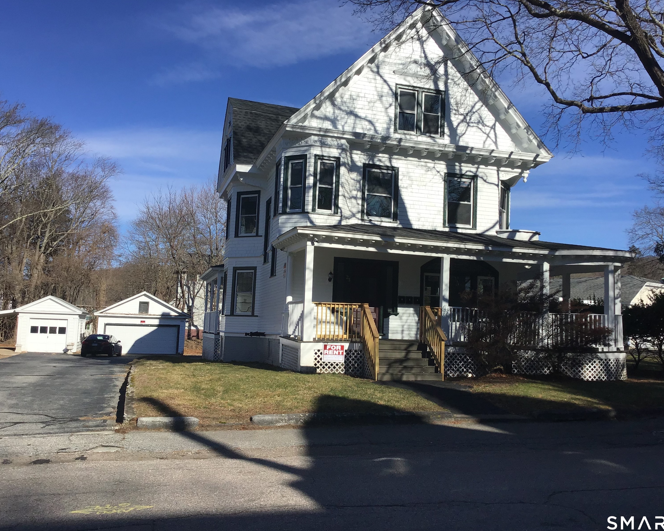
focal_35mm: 33
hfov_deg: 54.2
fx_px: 648
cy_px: 264
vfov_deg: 44.5
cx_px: 353
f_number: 2.4
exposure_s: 1/1852
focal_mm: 3.3
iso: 25
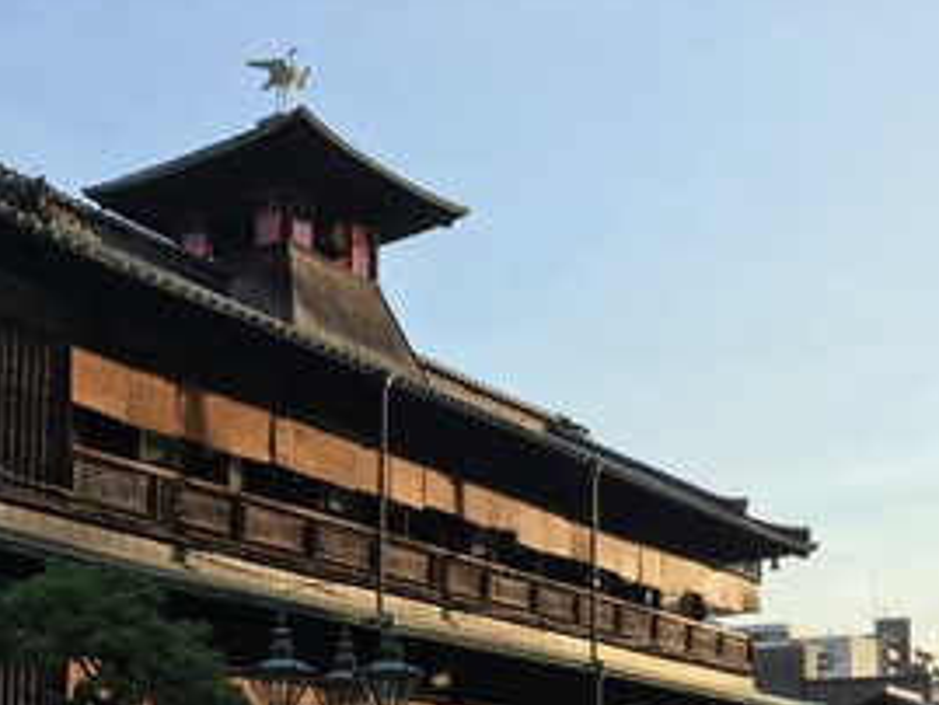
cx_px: 209
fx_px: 1493
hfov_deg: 34.0
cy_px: 651
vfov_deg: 25.6
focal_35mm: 55
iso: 25
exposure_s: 1/810
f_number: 2.2
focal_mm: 4.15
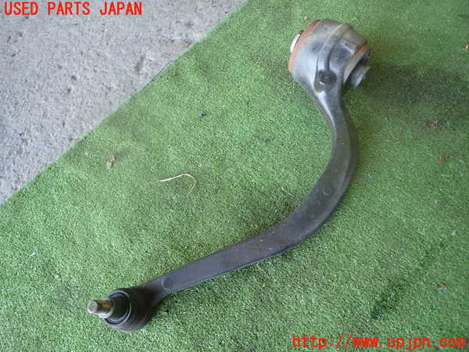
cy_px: 176
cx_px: 234
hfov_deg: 69.4
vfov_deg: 54.9
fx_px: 339
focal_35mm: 25
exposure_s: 1/60
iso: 200
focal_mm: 4.5
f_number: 2
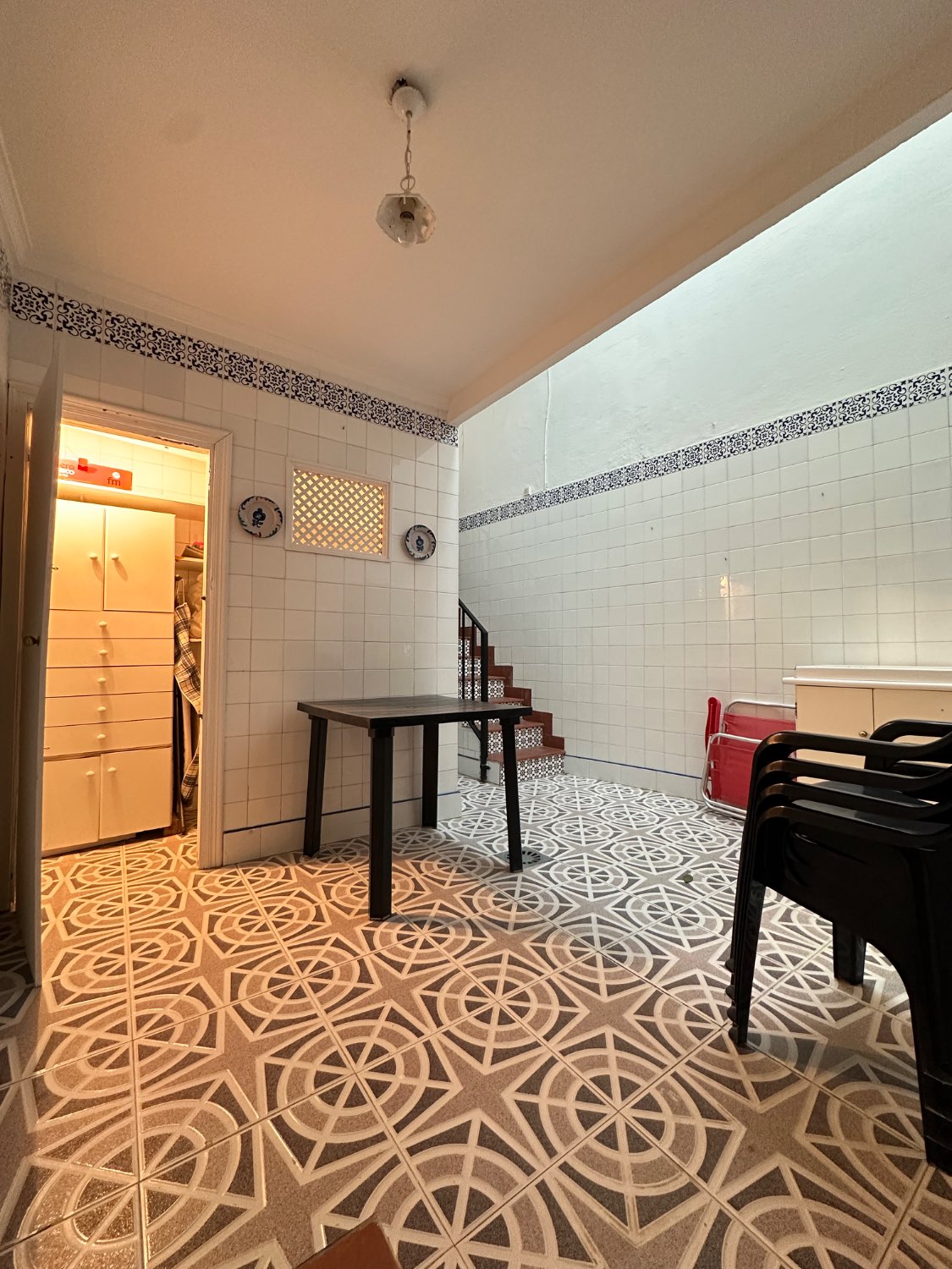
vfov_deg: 102.1
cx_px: 476
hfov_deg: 85.7
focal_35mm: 14
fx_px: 513
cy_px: 634
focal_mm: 2.22
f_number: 2.2
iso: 500
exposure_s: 1/50
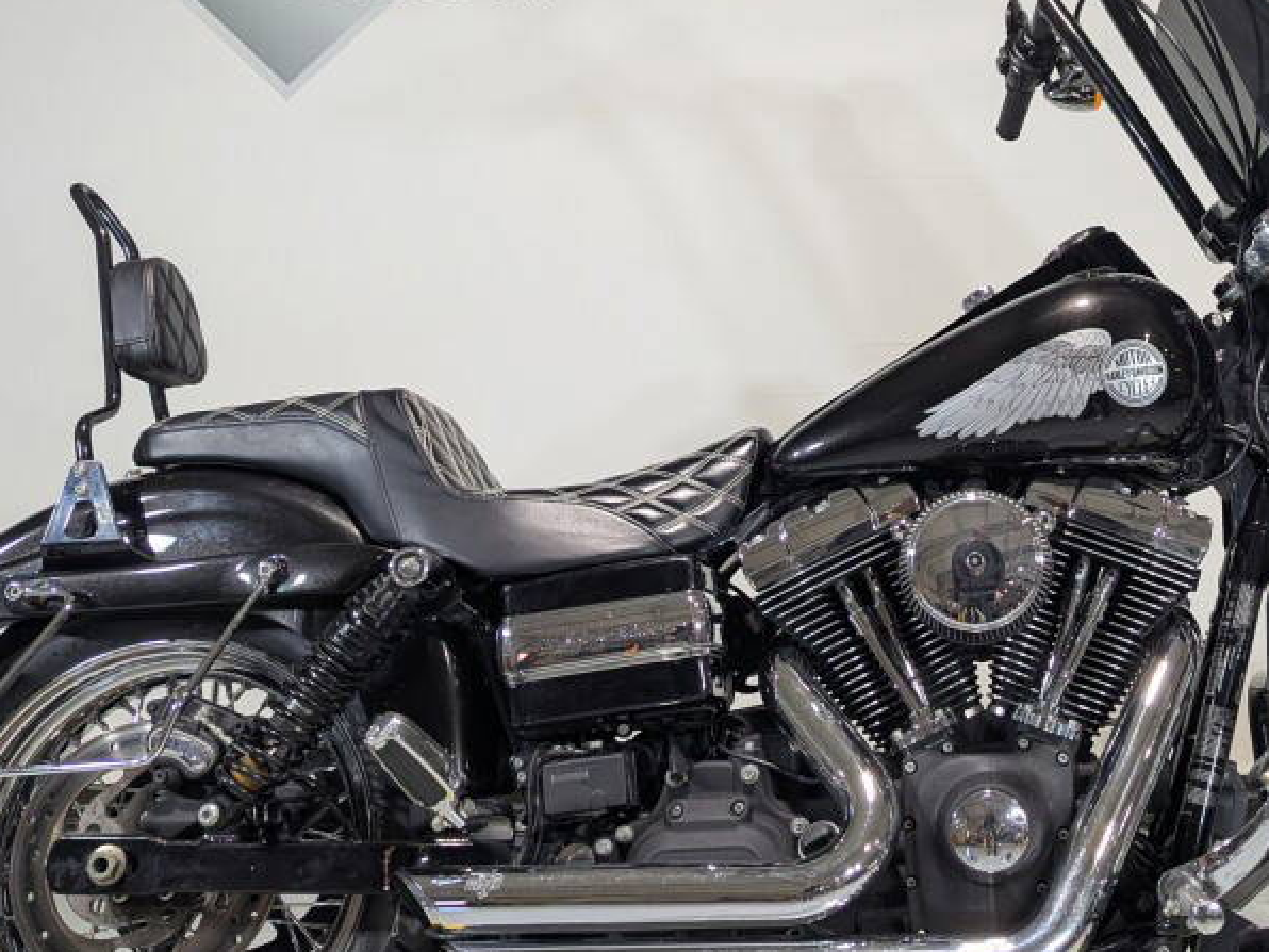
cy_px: 400
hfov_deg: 42.4
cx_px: 961
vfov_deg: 33.5
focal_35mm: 43
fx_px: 1576
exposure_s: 1/120
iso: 80
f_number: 1.85
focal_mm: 6.81
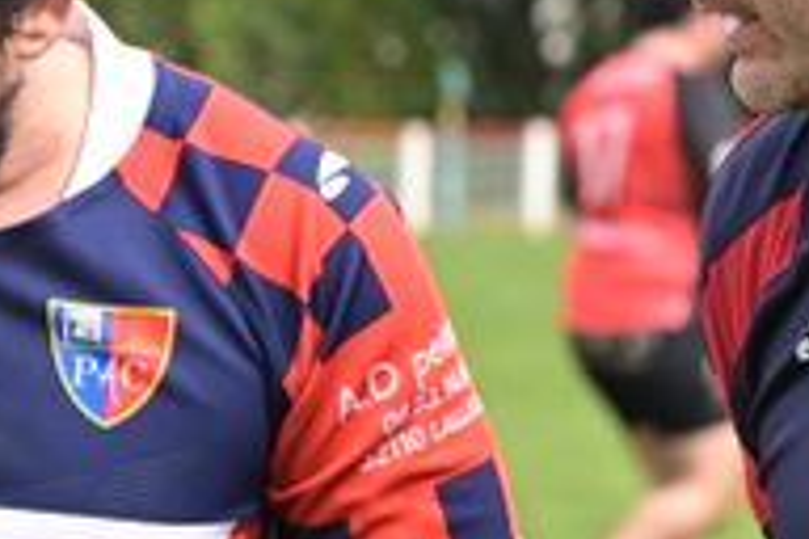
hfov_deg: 5.1
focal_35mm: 407
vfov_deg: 3.4
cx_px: 645
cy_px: 156
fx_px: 9145
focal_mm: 100
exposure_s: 1/800
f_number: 6.3
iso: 640
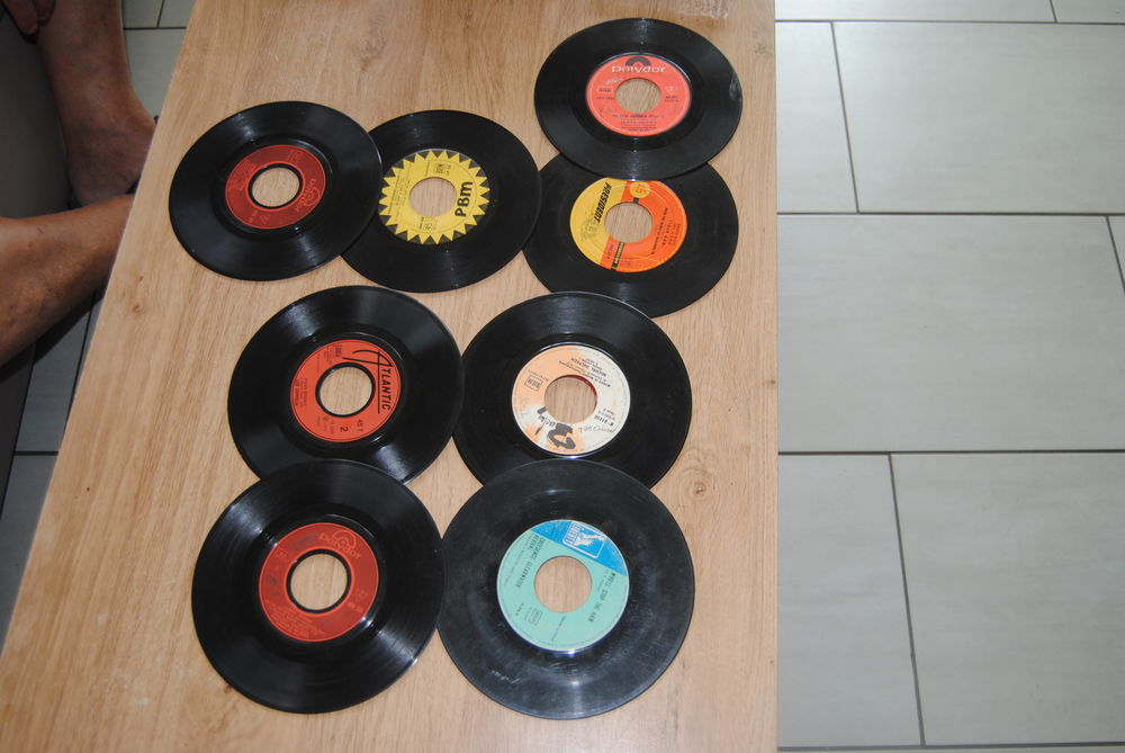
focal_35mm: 34
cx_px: 562
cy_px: 376
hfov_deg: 55.1
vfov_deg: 38.4
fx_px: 1079
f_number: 3.8
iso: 200
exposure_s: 1/60
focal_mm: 23
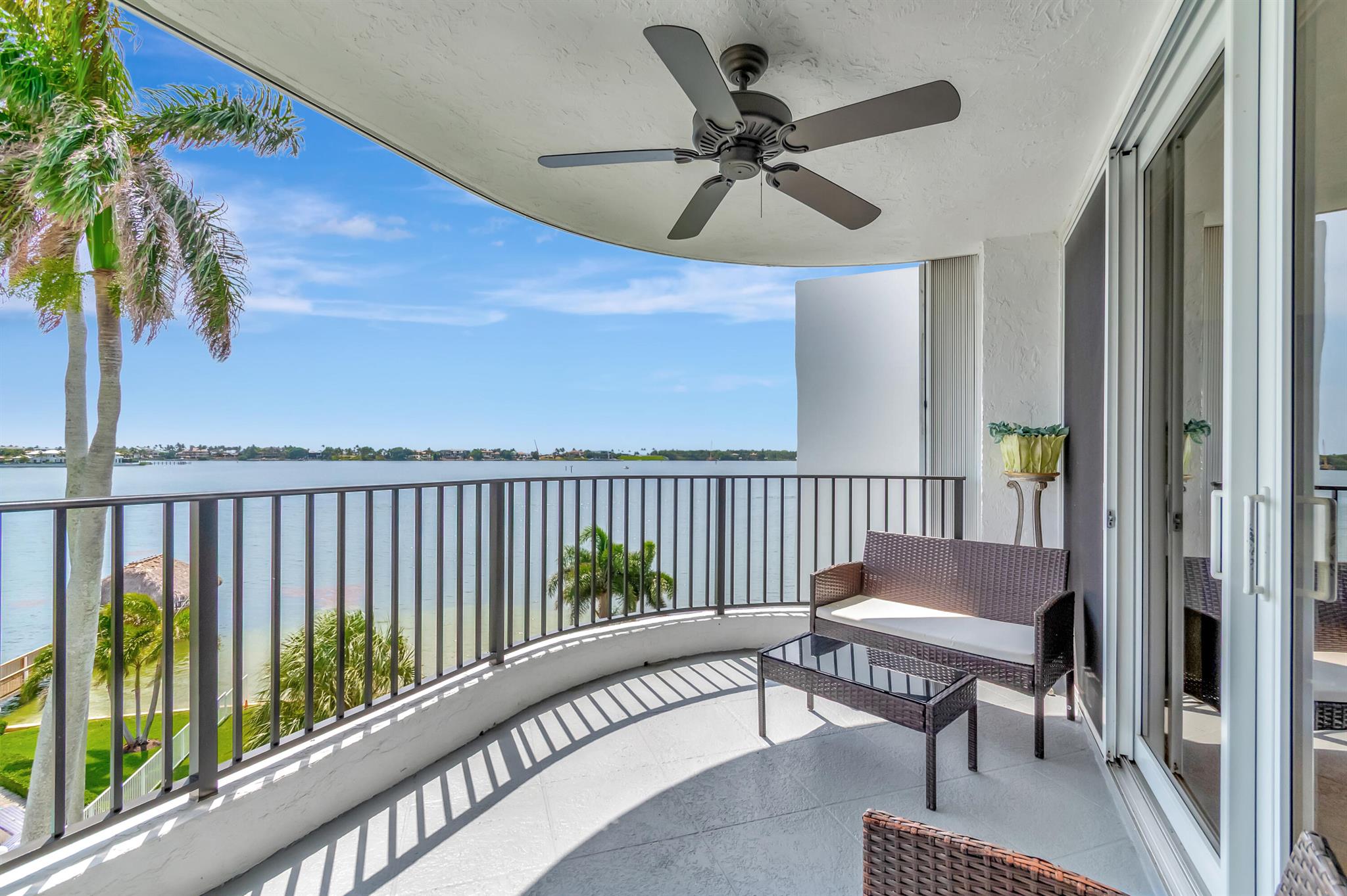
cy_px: 448
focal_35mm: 15
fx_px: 561
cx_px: 674
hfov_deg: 100.4
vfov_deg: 77.3
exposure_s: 1/640
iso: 640
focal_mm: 10
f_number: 8
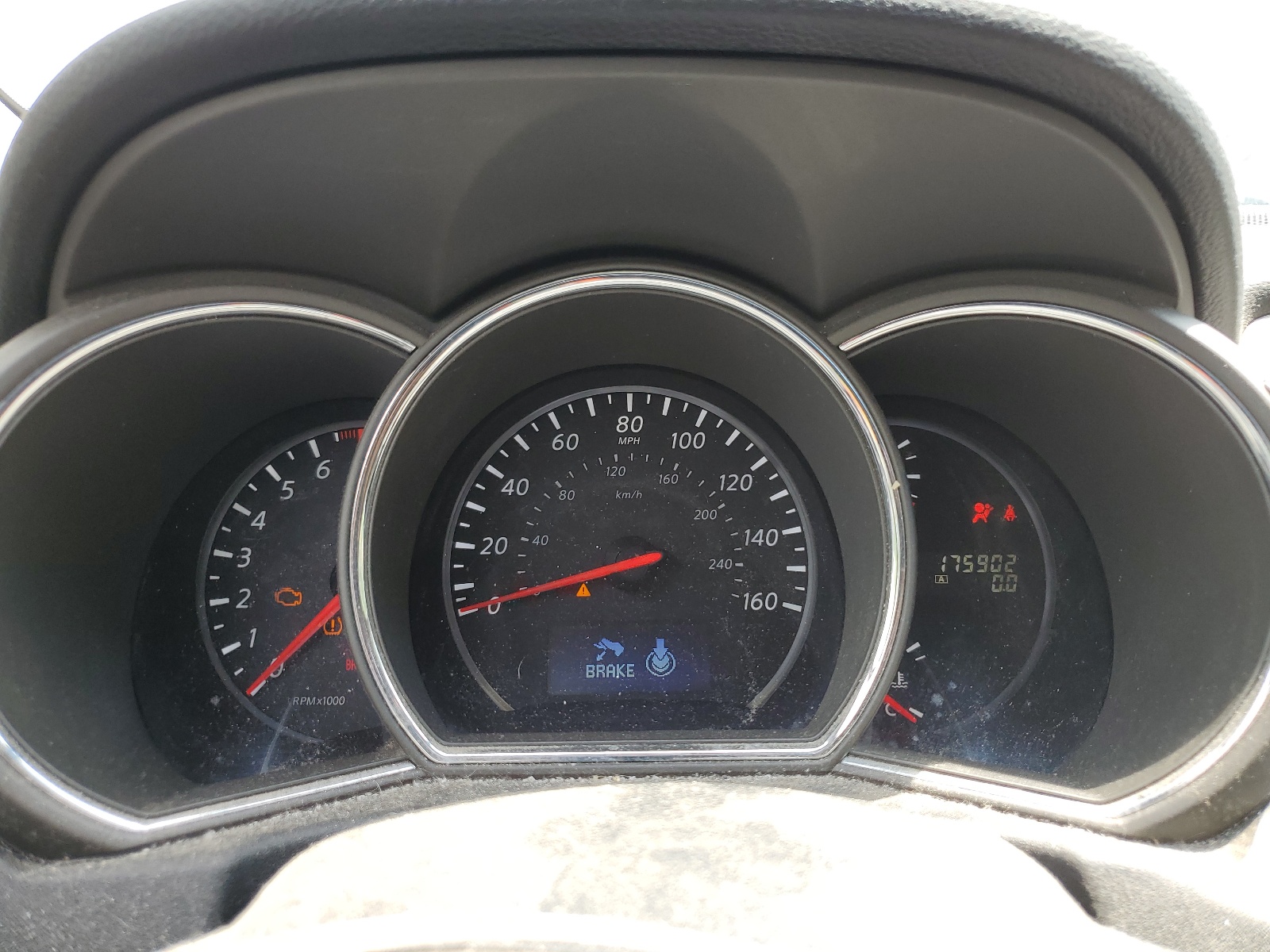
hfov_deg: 67.3
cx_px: 635
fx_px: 954
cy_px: 476
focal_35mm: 26
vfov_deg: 53.1
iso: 50
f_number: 1.5
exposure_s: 1/233
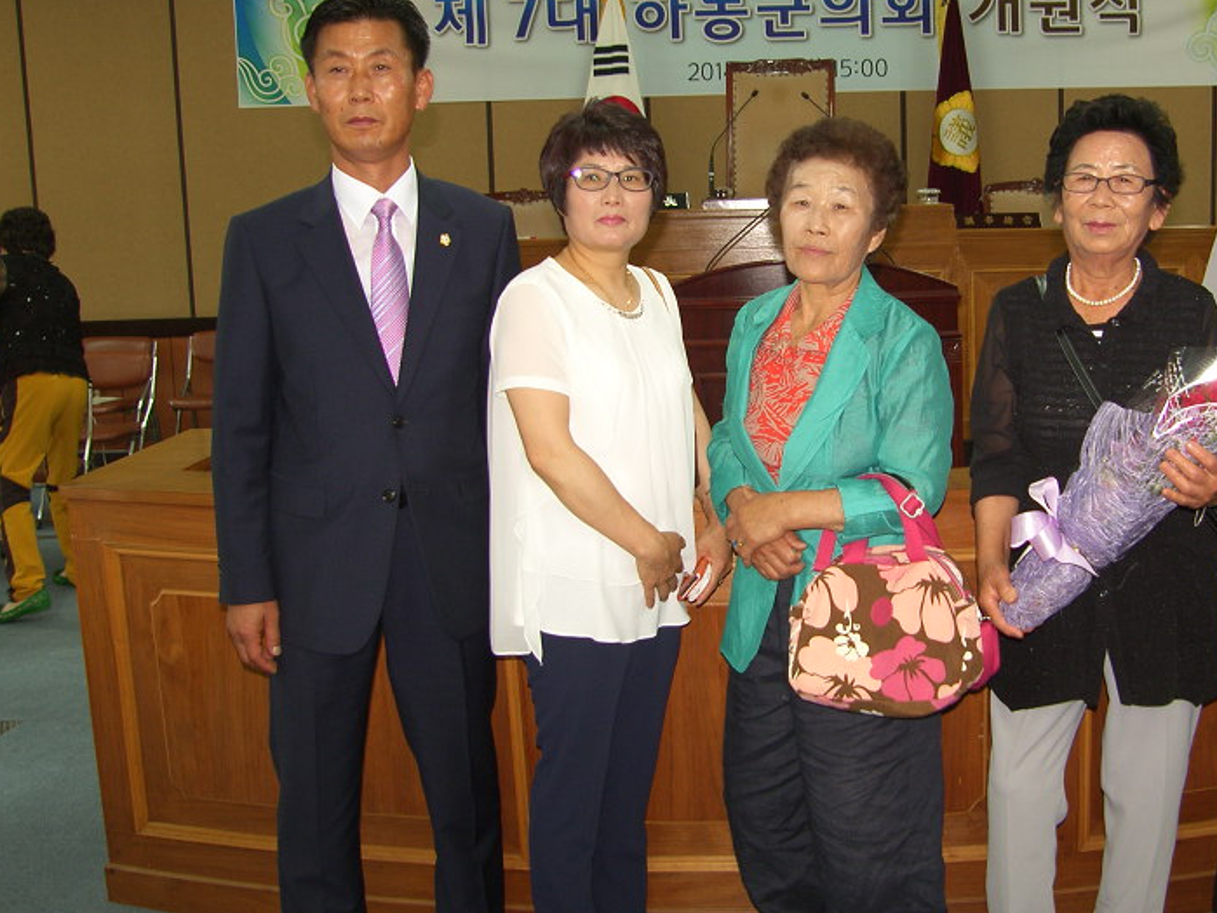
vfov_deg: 35.1
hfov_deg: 45.2
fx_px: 1441
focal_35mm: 41
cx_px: 789
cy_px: 439
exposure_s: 1/30
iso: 50
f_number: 2.2
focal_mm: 7.4
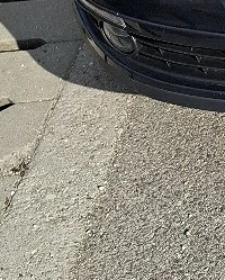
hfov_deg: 11.8
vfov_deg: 15.5
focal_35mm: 120
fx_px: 996
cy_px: -46
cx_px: 423
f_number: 1.8
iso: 50
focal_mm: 5.54
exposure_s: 1/1111
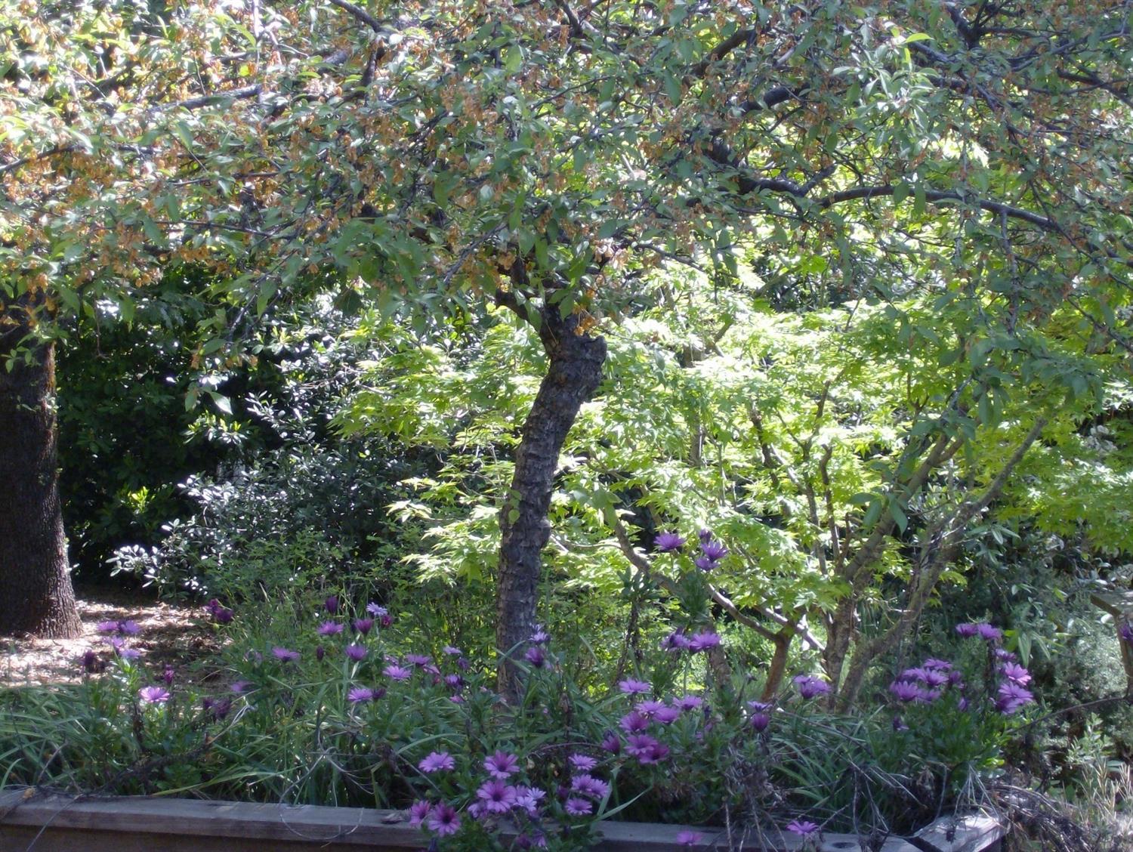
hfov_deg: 18.2
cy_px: 426
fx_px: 3538
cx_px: 566
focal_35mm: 108
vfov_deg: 13.7
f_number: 4.8
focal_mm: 18
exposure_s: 1/134
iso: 154
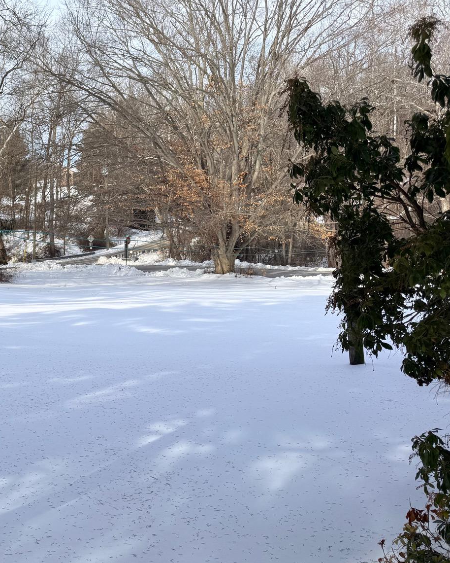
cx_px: -18
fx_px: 699
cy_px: 345
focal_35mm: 42
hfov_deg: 32.3
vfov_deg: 43.5
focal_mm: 6.76
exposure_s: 1/4167
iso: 80
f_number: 1.78
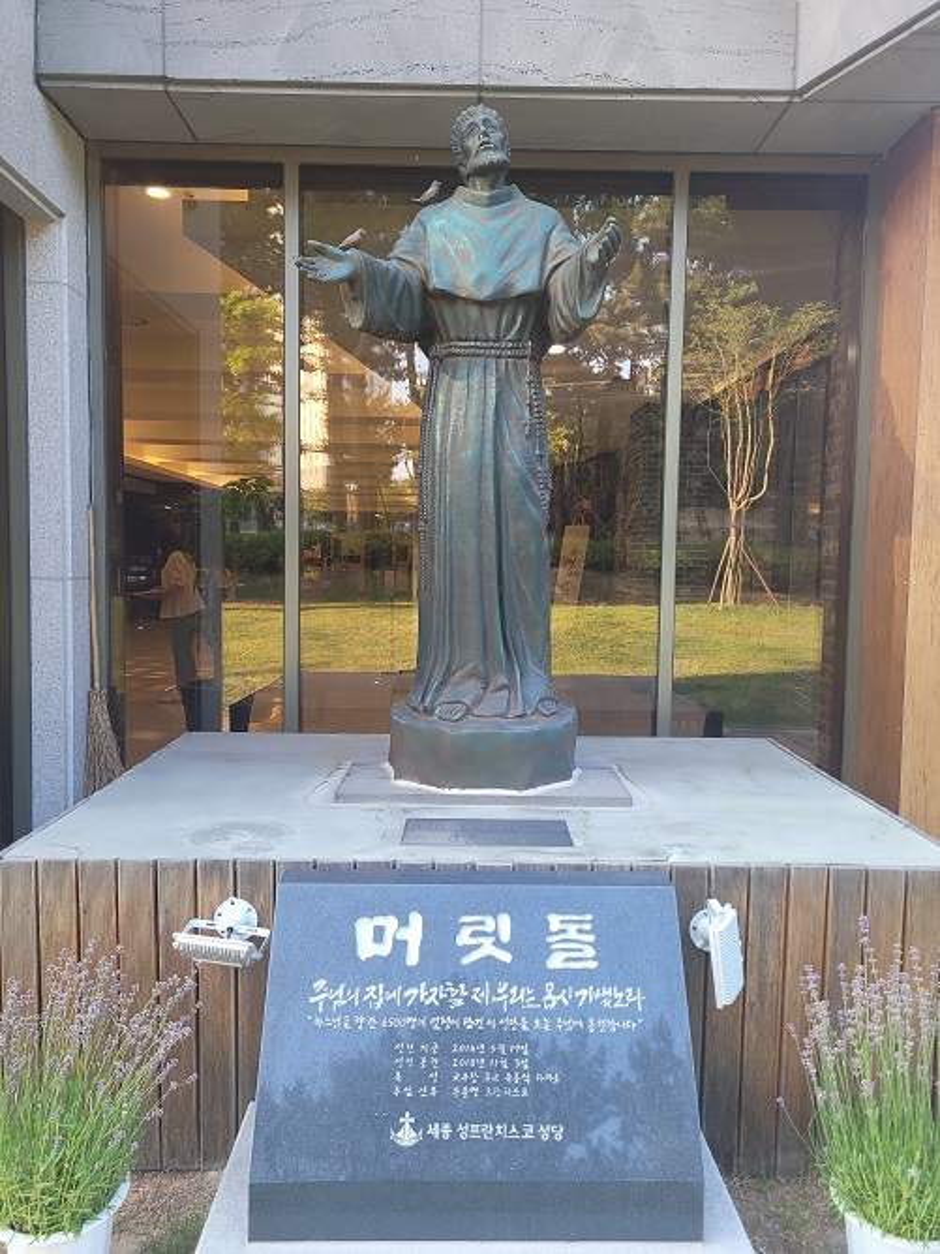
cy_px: 627
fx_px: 941
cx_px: 470
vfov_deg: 67.3
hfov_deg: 53.1
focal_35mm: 26
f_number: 1.8
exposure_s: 1/120
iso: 80
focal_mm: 5.4
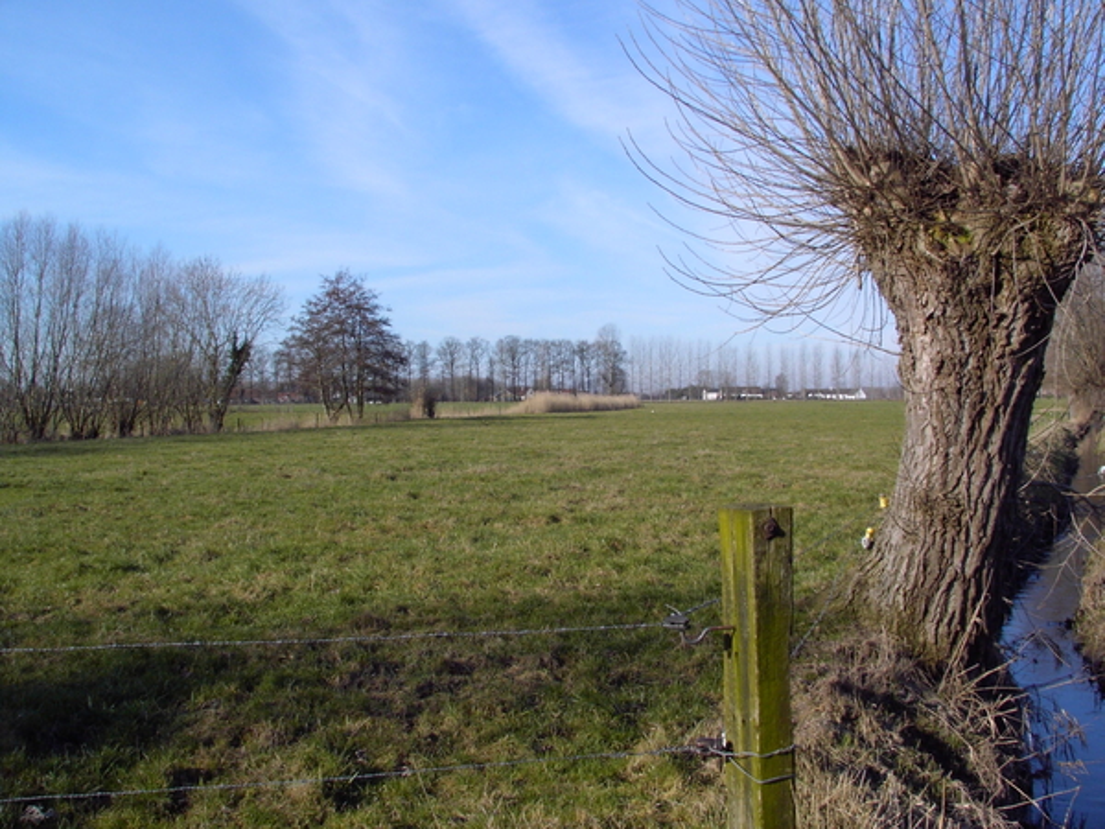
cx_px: 552
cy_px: 414
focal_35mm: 37
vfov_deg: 38.7
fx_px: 1181
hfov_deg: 50.1
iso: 70
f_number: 5.6
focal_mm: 5.7
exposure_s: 1/220
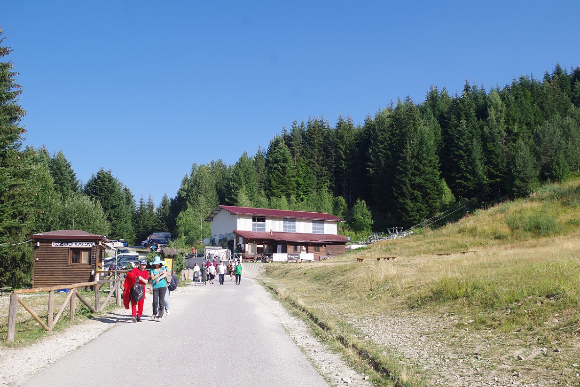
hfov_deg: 49.1
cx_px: 290
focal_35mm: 39
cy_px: 194
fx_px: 635
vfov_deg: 33.9
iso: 100
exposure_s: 1/200
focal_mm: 26.25
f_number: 6.3
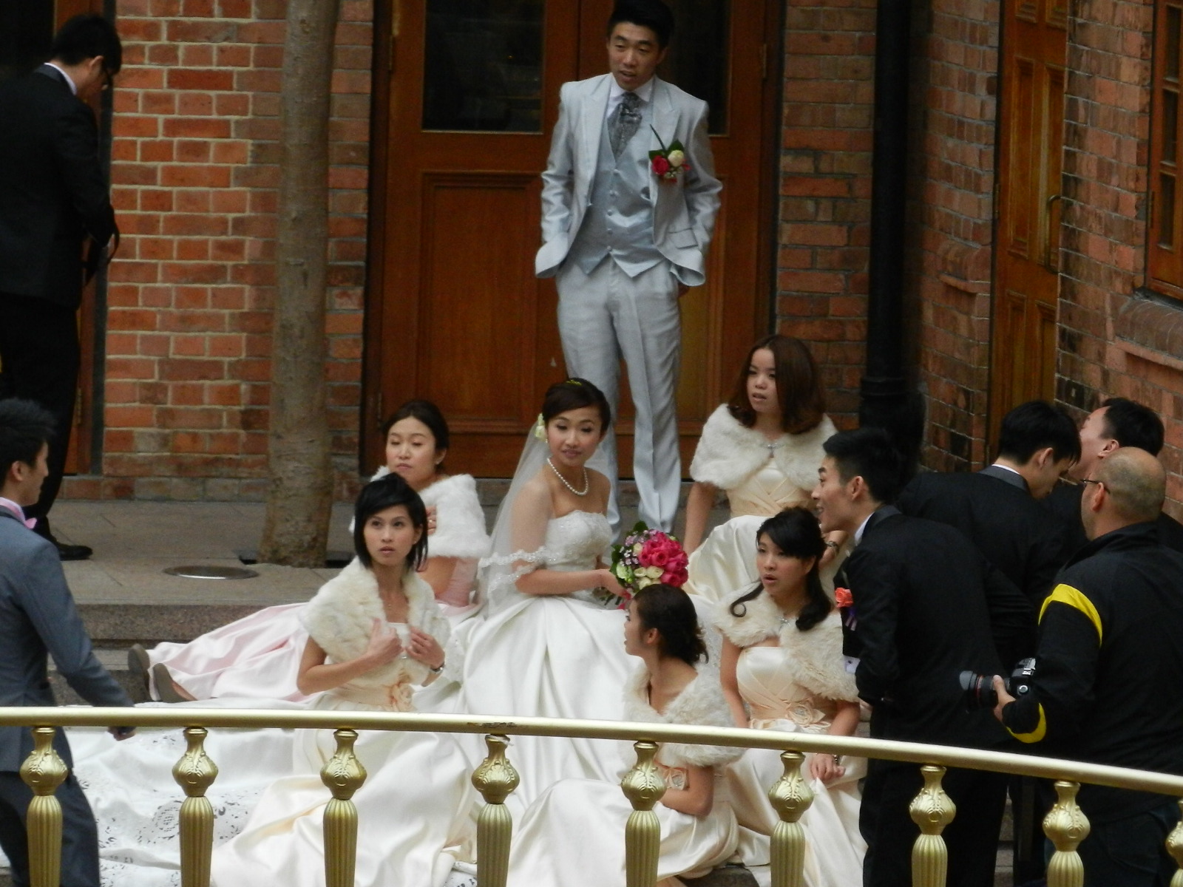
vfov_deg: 6.8
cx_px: 592
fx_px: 7416
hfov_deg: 9.1
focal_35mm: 217
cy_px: 444
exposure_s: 1/250
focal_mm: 39.1
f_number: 5.3
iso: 560
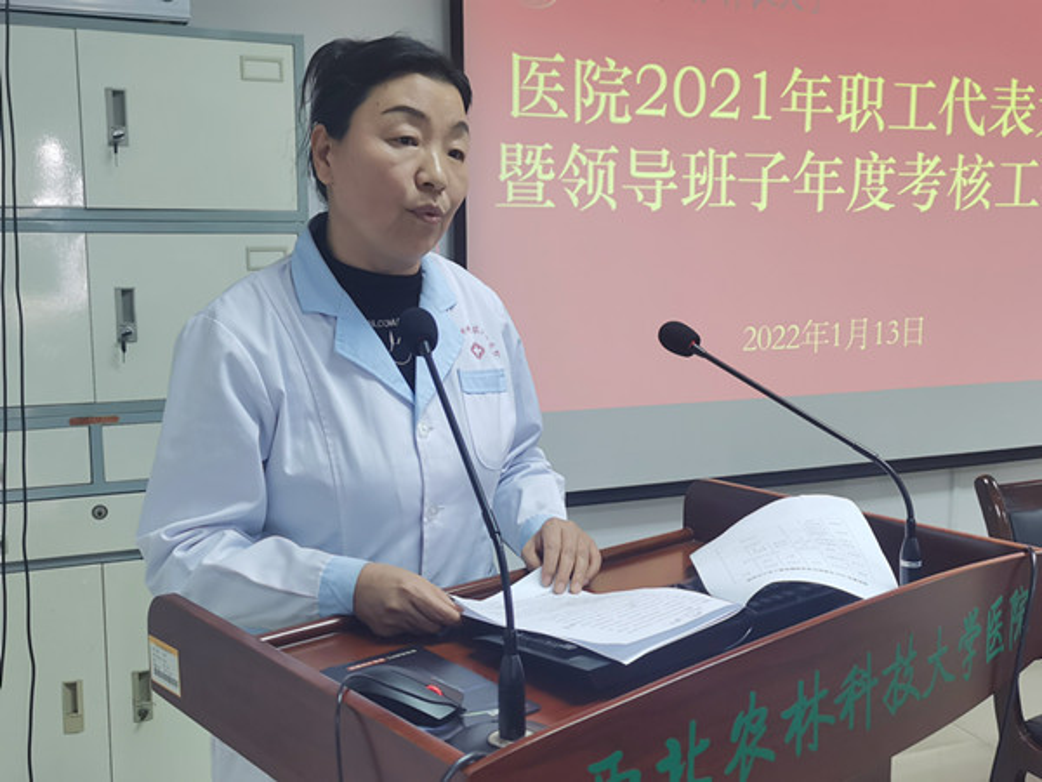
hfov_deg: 47.9
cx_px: 521
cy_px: 391
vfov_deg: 36.8
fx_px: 1174
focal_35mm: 39
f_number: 1.8
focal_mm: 5.58
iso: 100
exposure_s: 1/50
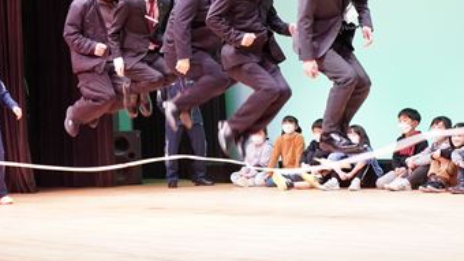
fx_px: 1166
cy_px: 42
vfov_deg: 12.7
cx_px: 164
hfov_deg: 22.4
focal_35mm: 95
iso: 3200
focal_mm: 41
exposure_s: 1/160
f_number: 4.5
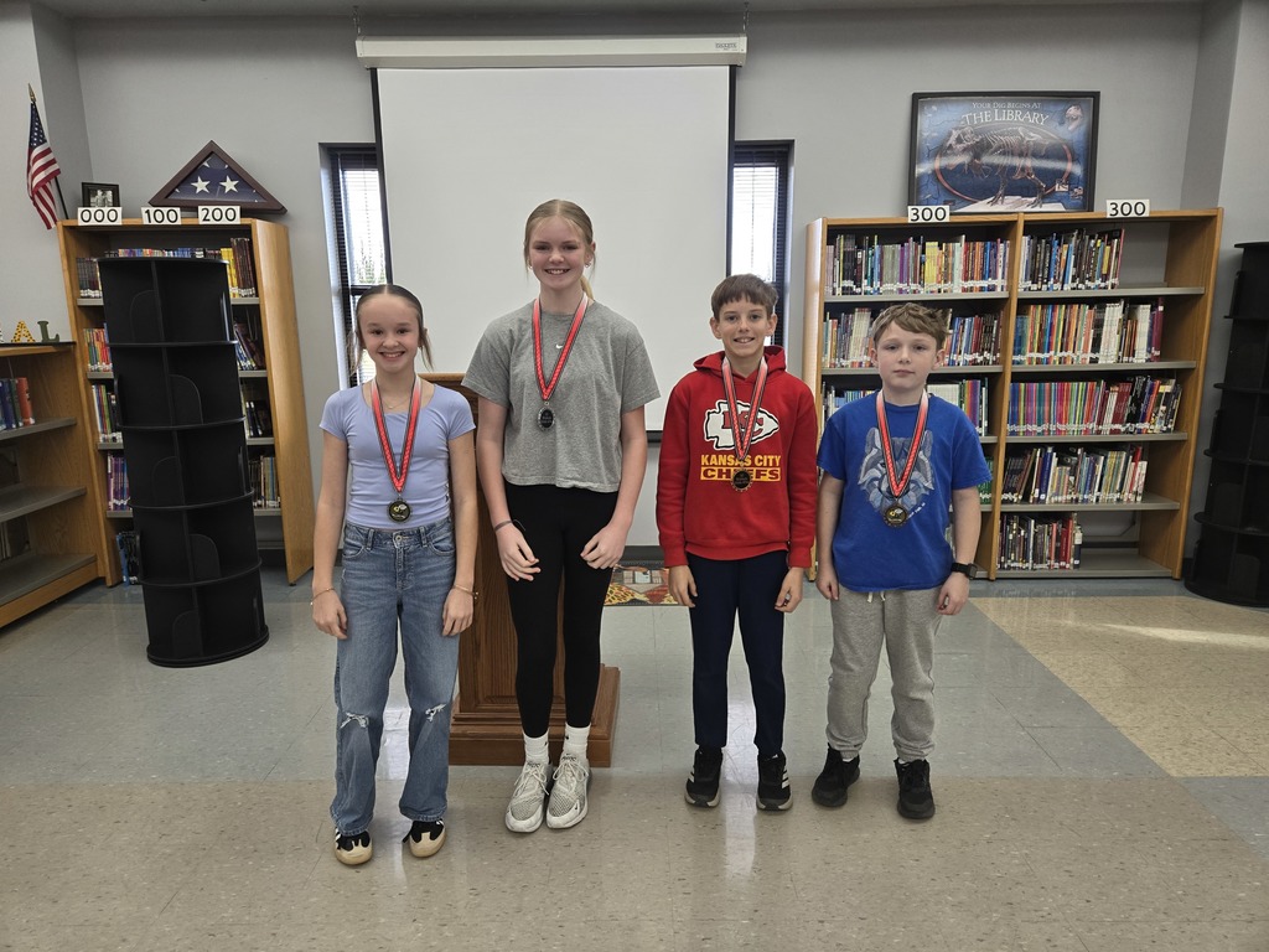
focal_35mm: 23
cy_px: 476
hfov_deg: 73.9
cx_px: 634
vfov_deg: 58.9
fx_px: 843
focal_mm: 5.4
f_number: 1.8
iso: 160
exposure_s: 1/120
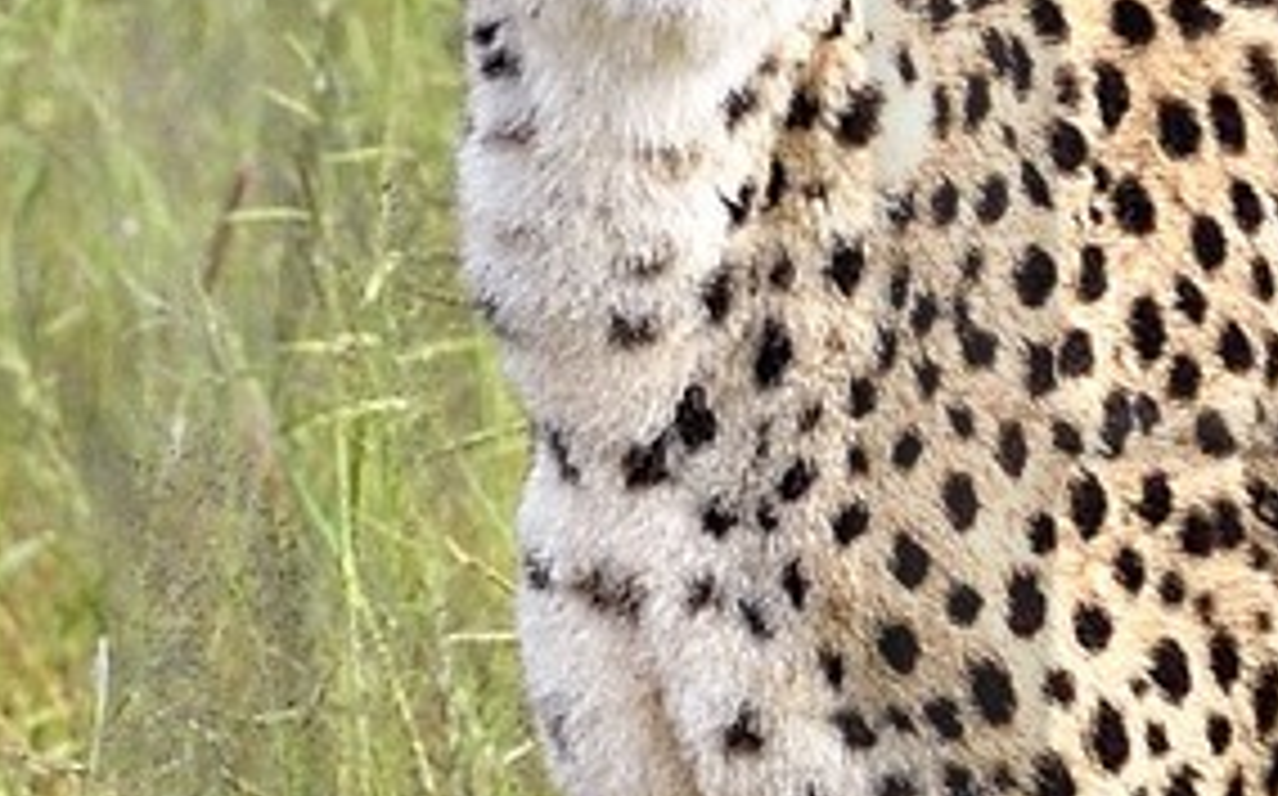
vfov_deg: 1.1
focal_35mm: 1149
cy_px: 472
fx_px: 39988
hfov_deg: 1.8
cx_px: 1926
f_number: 8
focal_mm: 200
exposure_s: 1/400
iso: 400
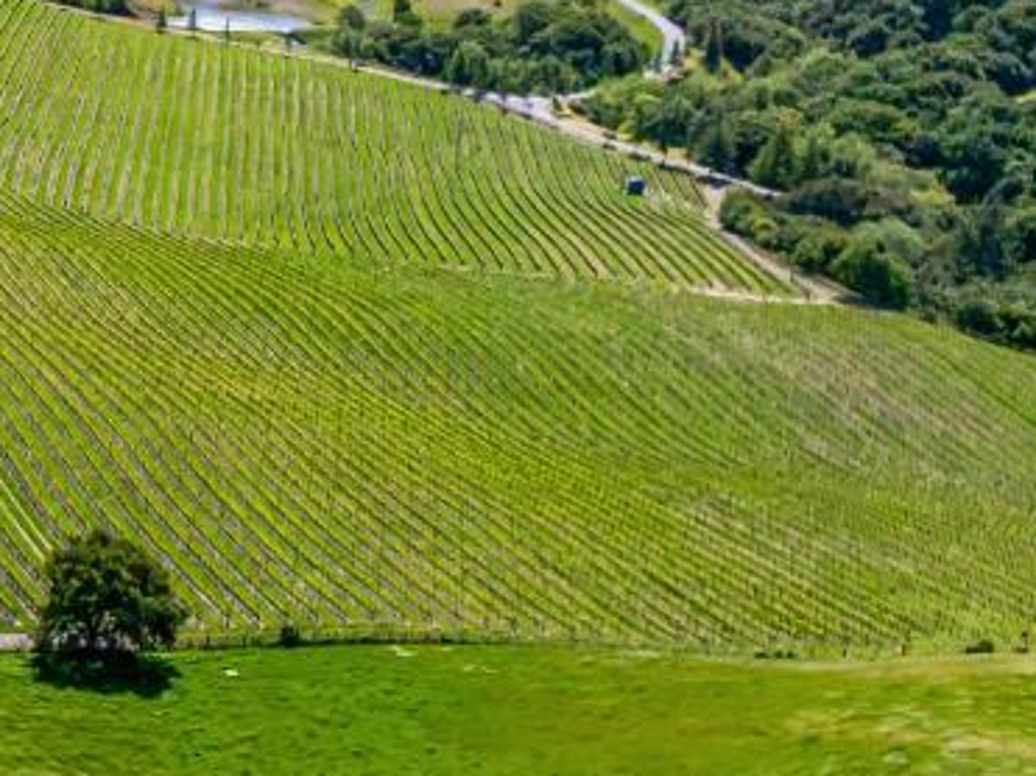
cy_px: 532
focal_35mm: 97
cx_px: -815
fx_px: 2902
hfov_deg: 16.8
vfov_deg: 15.2
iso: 150
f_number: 2.8
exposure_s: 1/5000
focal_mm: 12.29
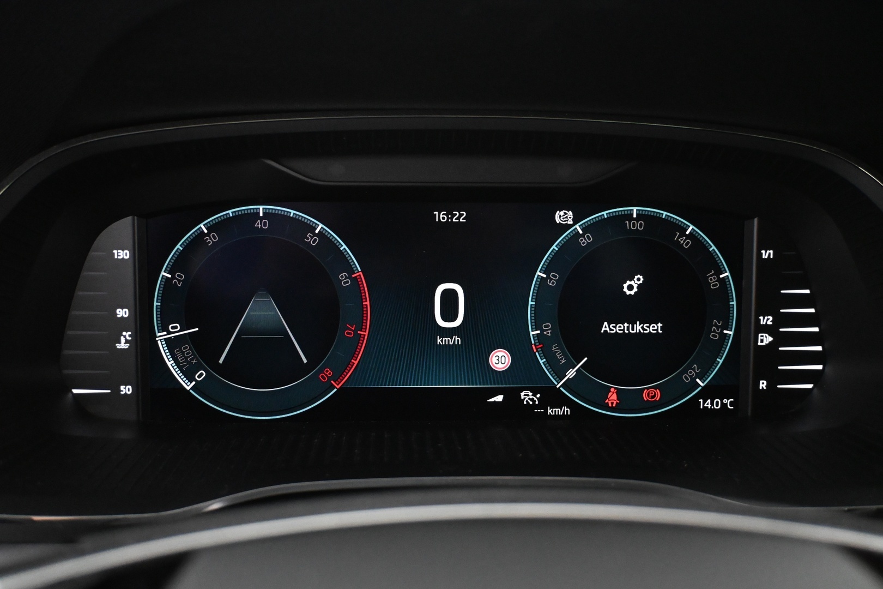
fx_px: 975
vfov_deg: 33.6
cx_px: 442
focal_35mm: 40
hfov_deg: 48.7
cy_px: 294
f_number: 4.5
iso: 6400
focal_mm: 26.5
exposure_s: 1/40
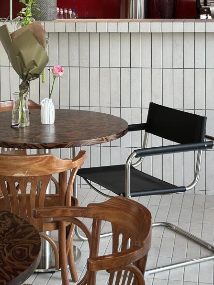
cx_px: 78
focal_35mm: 86
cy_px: 43
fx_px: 709
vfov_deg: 22.3
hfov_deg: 17.1
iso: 80
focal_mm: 6.86
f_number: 1.78
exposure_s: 1/100
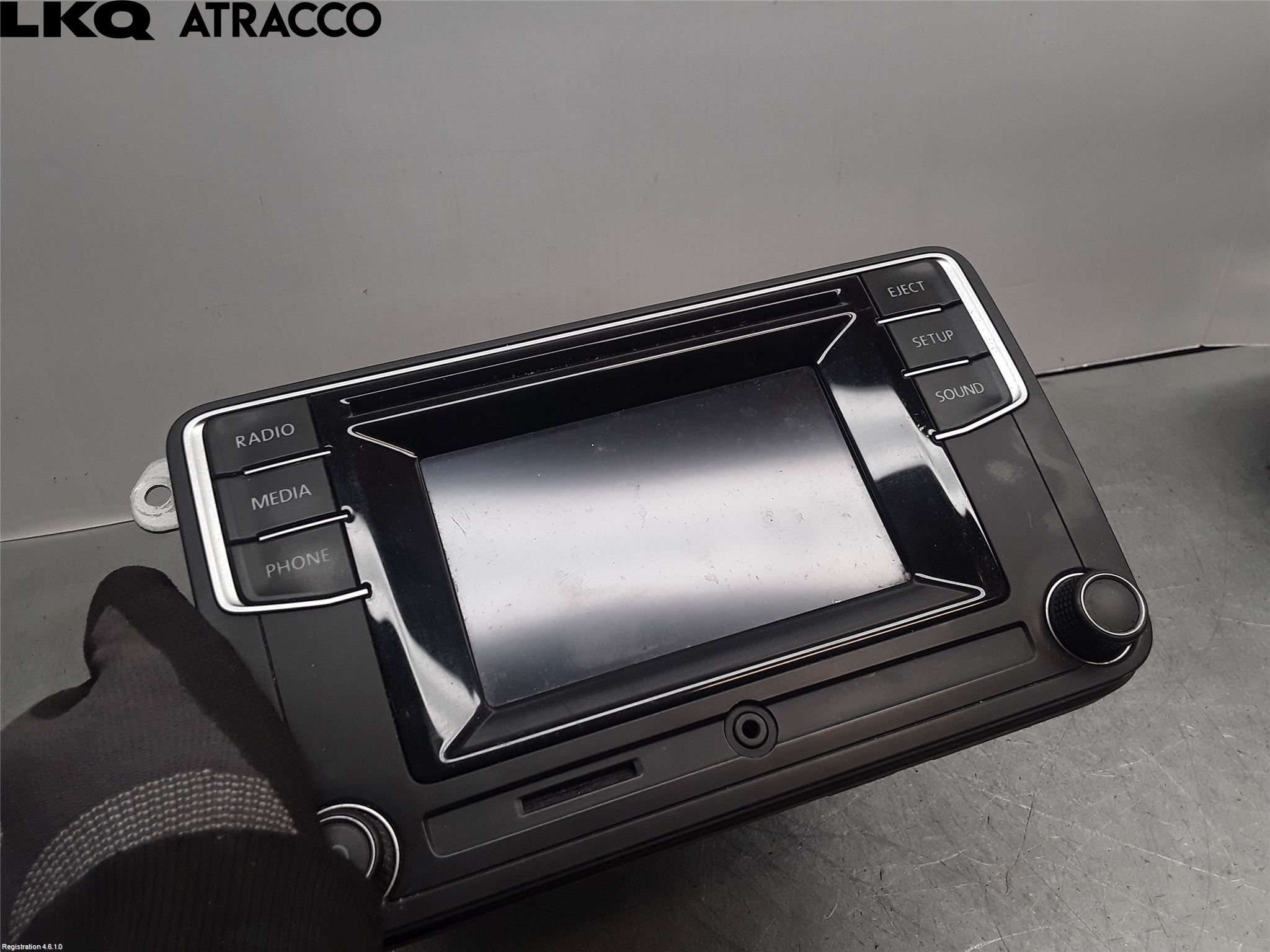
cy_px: 476
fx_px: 1027
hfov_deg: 63.4
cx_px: 635
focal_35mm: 28
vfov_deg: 49.7
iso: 40
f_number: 1.9
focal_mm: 2.91
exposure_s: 1/100
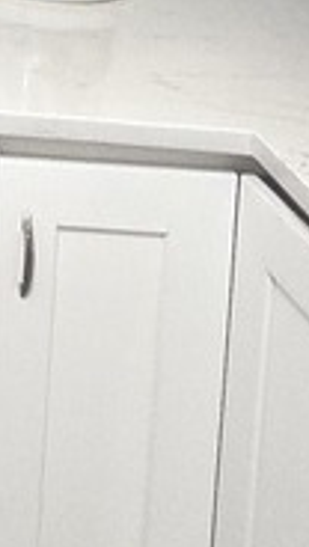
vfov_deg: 20.7
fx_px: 1205
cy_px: -330
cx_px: -422
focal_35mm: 83
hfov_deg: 11.9
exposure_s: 1/60
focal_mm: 2.2
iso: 400
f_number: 2.2
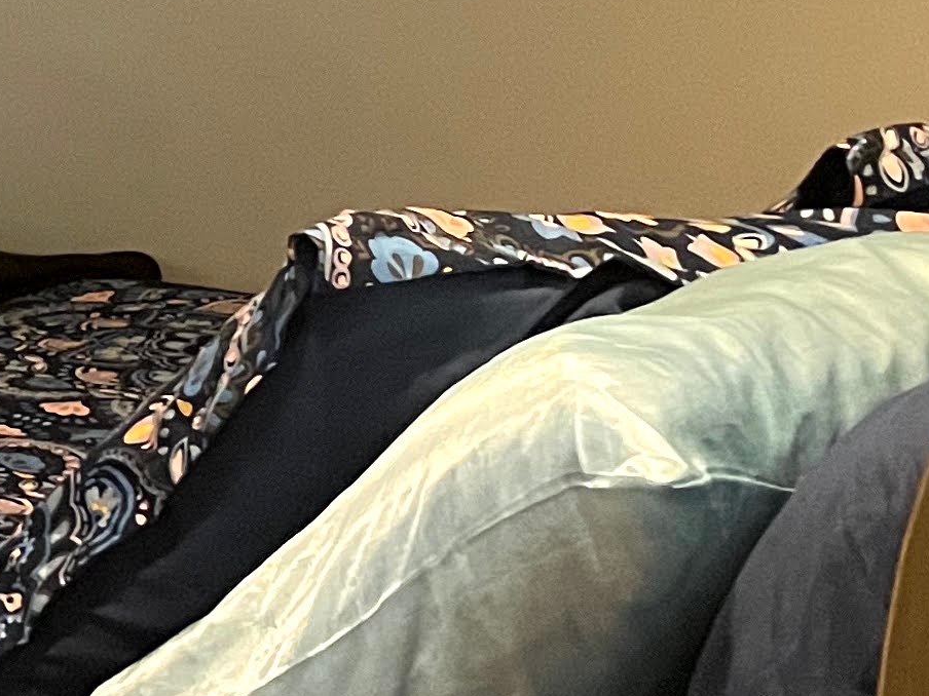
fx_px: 3113
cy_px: -39
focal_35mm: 116
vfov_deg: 12.6
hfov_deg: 14.1
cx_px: -968
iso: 640
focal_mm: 4.2
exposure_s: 1/40
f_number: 1.6
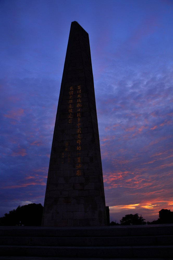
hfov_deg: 47.8
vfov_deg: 67.4
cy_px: 130
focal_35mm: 27
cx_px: 86
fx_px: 195
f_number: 5
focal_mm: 18
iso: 200
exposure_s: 1/60
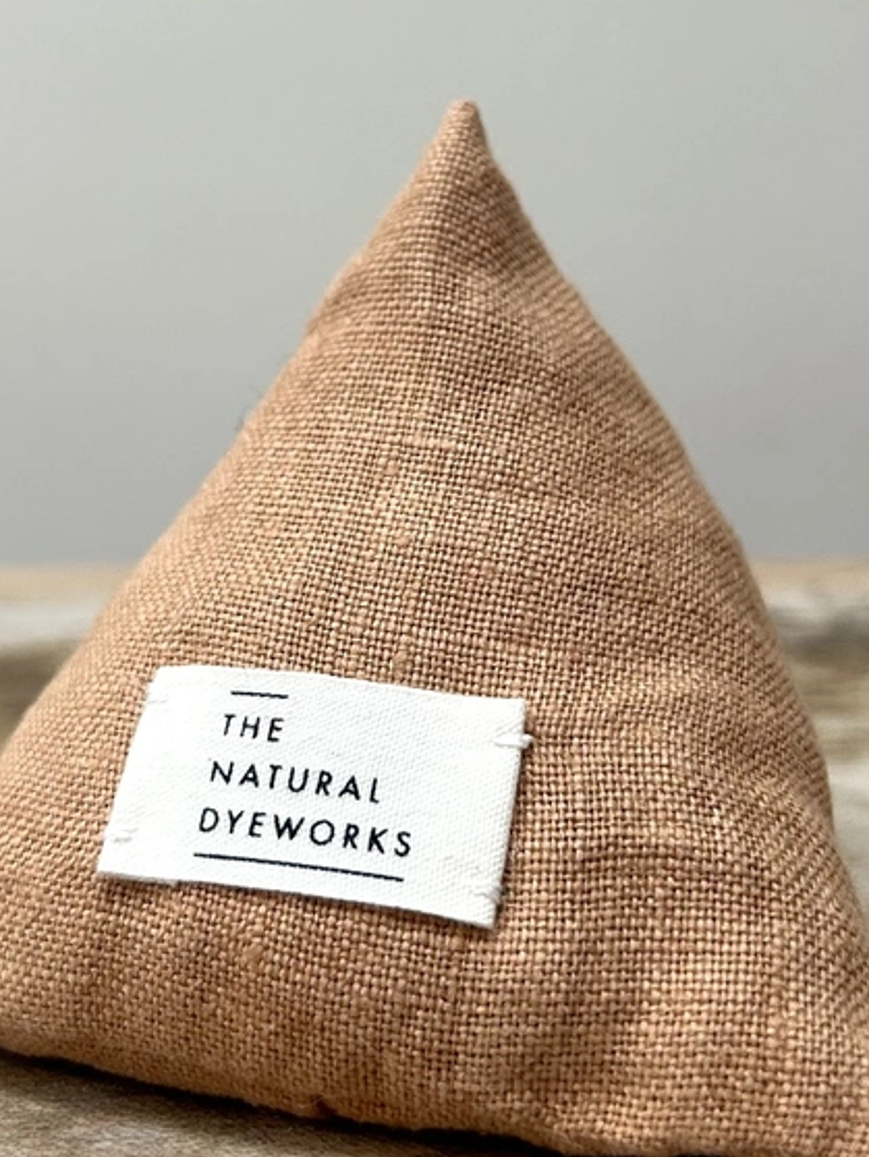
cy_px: 518
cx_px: 413
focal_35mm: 41
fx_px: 1371
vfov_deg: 45.7
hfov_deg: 35.2
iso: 125
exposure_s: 1/108
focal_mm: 5.7
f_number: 1.5
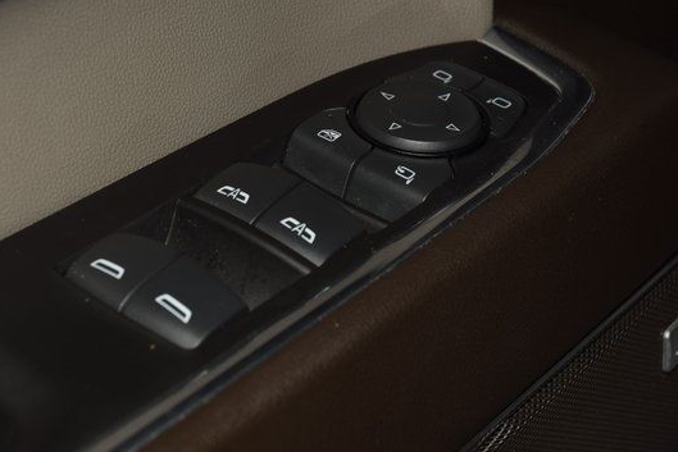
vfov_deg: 10.8
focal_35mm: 127
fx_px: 2392
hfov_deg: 16.1
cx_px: 270
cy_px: 185
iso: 100
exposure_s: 1/125
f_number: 8
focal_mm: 70
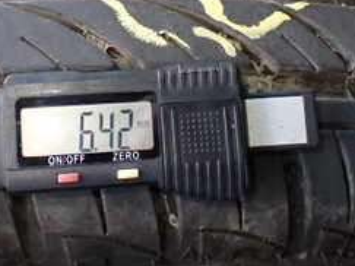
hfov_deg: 26.3
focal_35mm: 74
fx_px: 759
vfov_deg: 19.6
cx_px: 172
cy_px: 38
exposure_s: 1/125
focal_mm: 5.4
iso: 320
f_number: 2.3
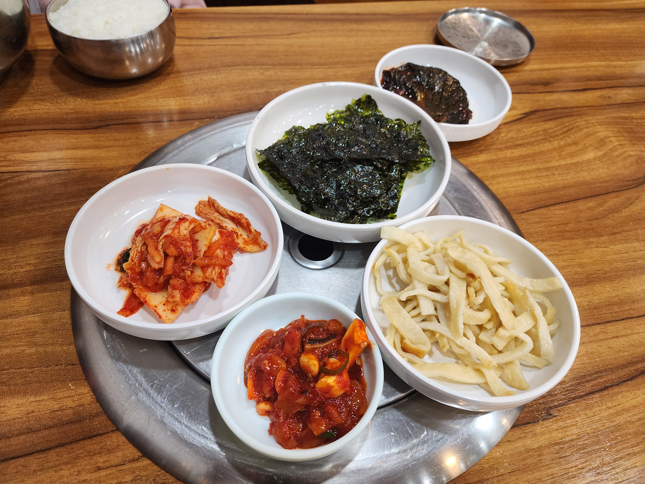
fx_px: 429
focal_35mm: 23
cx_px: 322
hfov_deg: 73.9
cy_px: 242
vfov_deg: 58.9
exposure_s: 1/120
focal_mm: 6.4
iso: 400
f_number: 1.8
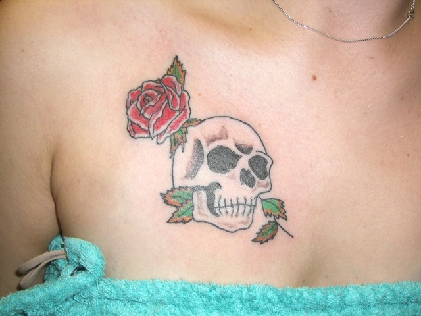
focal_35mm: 38
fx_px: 462
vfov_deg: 37.7
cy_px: 158
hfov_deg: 49.0
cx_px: 210
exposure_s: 1/60
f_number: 2.7
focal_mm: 6.2
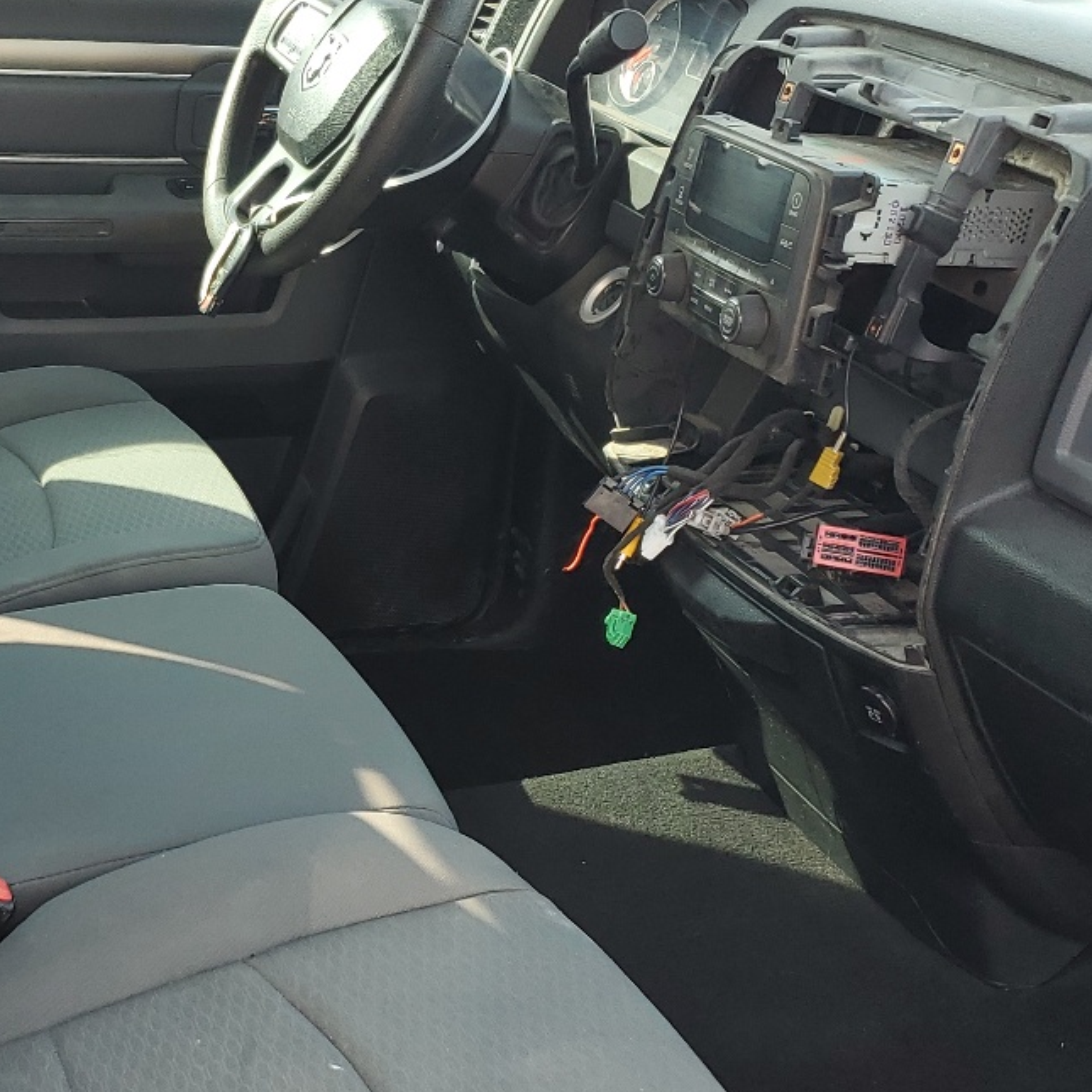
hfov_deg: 28.8
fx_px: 2034
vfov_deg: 29.9
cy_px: 684
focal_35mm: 57
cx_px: 100
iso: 50
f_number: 1.5
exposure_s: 1/217
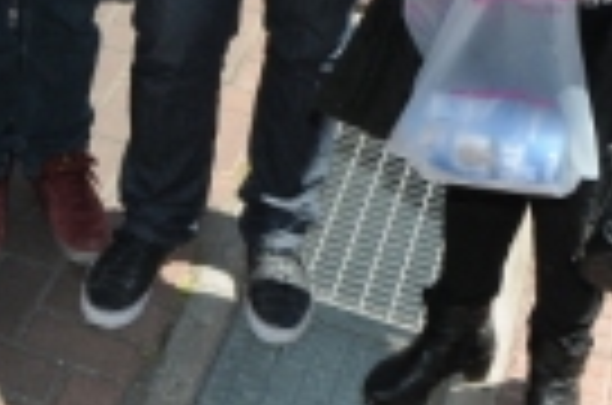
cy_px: -238
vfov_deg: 14.1
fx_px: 1509
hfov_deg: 21.0
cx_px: -162
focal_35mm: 89
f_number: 8
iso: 200
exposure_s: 1/250
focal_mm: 18
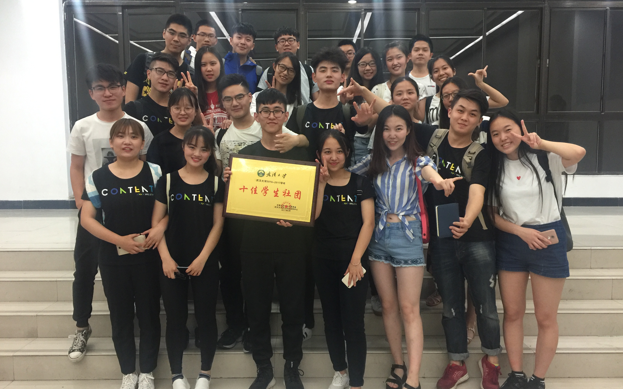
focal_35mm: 31
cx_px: 310
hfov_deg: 61.2
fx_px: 526
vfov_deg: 40.6
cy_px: 201
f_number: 2.2
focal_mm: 4.15
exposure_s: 1/10
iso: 100
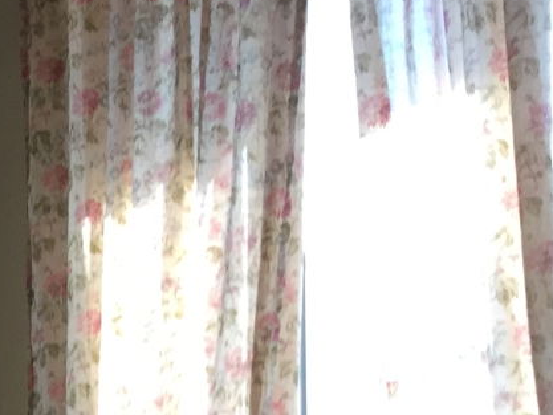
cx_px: -416
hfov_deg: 14.7
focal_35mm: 119
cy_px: 765
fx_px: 1902
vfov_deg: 11.5
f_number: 2.4
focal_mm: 3.3
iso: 32
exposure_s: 1/100
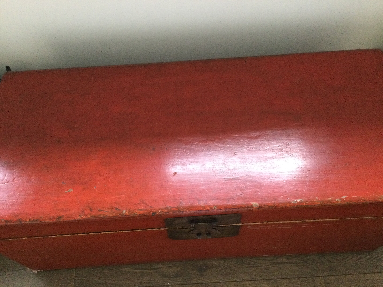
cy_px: 144
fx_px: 343
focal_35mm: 31
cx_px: 192
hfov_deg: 58.4
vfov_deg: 45.4
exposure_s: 1/25
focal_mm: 3.3
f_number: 2.4
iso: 200
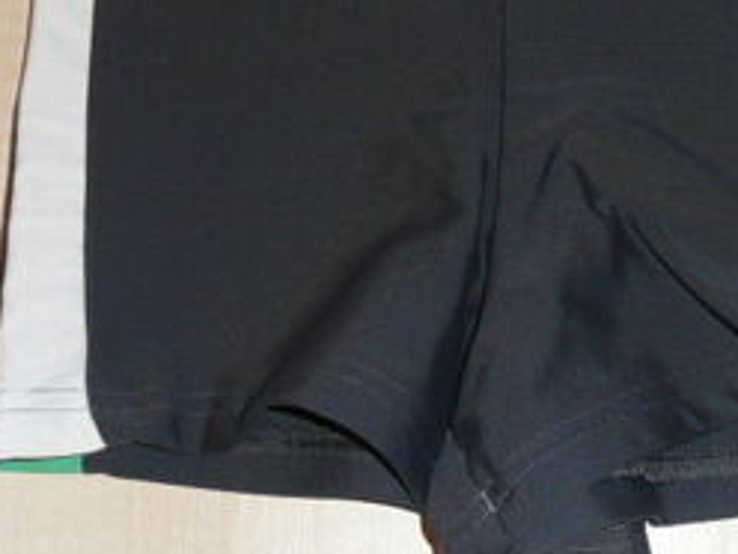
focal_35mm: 87
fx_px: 1855
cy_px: 98
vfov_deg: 16.8
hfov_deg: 22.4
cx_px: 506
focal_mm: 4.9
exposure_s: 1/30
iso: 100
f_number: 3.4
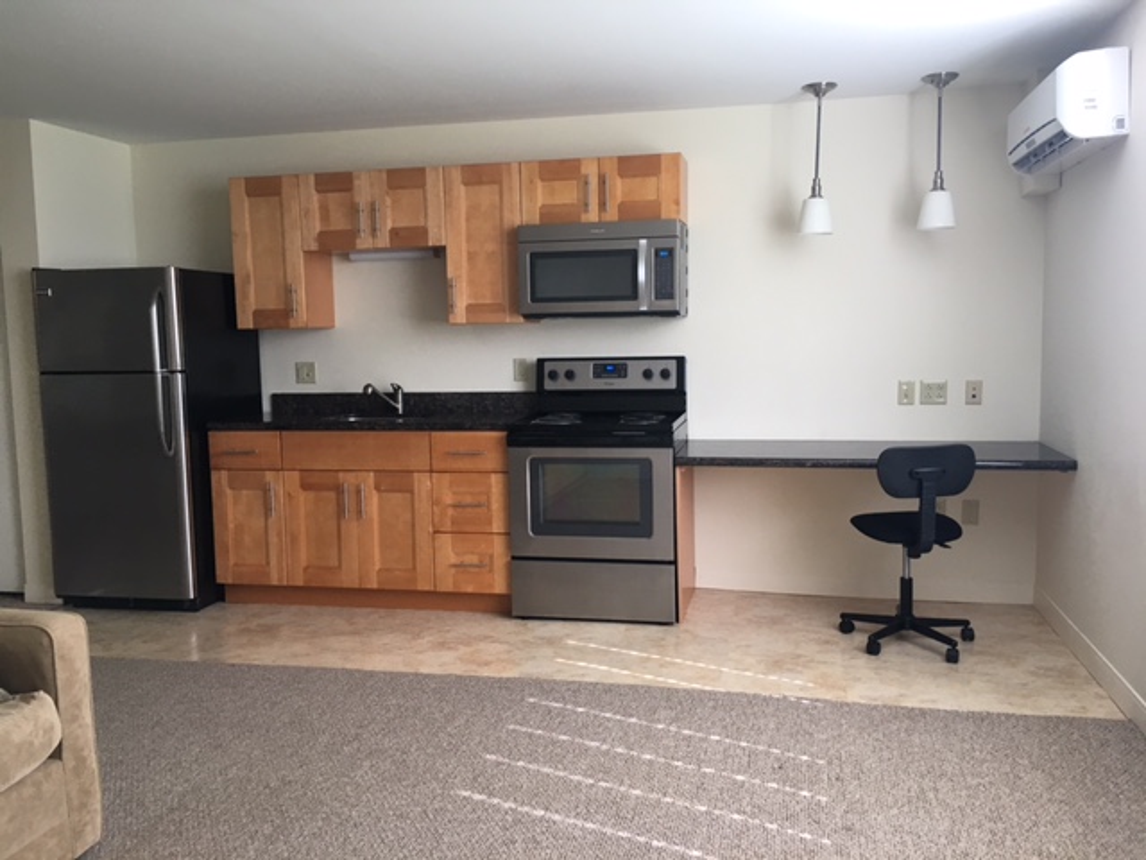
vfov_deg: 48.2
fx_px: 960
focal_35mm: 29
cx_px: 573
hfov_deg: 61.7
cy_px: 430
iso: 40
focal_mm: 4.15
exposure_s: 1/30
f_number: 2.2
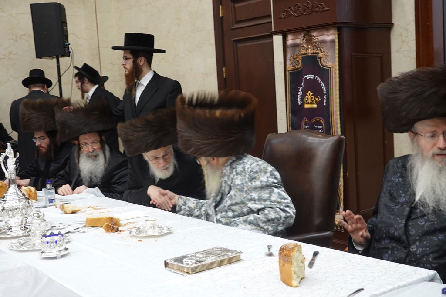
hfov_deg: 41.9
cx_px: 223
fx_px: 582
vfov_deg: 28.7
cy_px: 148
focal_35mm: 47
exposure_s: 1/50
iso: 320
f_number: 4
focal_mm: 17.53
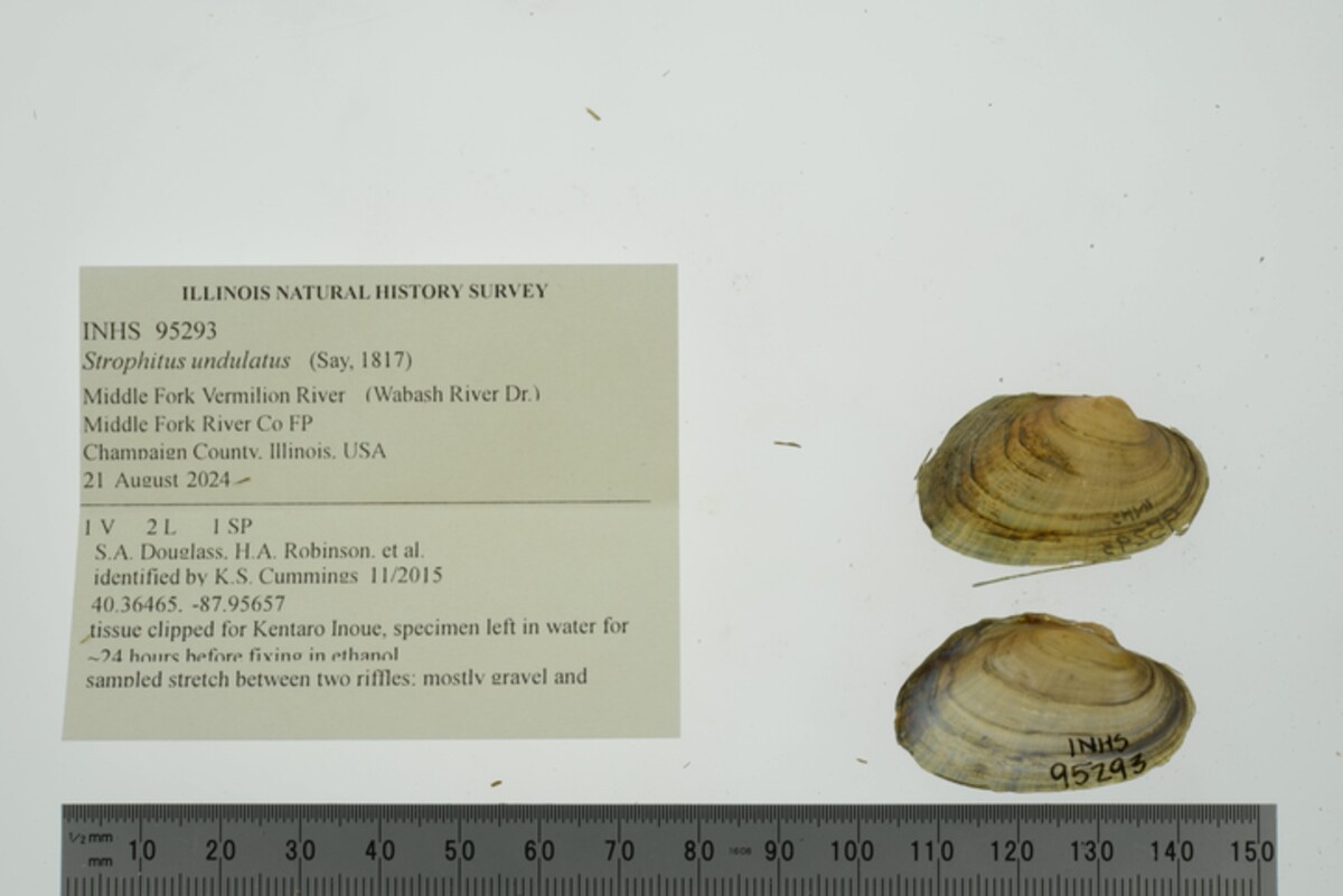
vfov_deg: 22.6
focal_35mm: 60
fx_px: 2239
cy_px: 448
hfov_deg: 33.4
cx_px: 672
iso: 100
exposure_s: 1/10
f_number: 32
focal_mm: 60
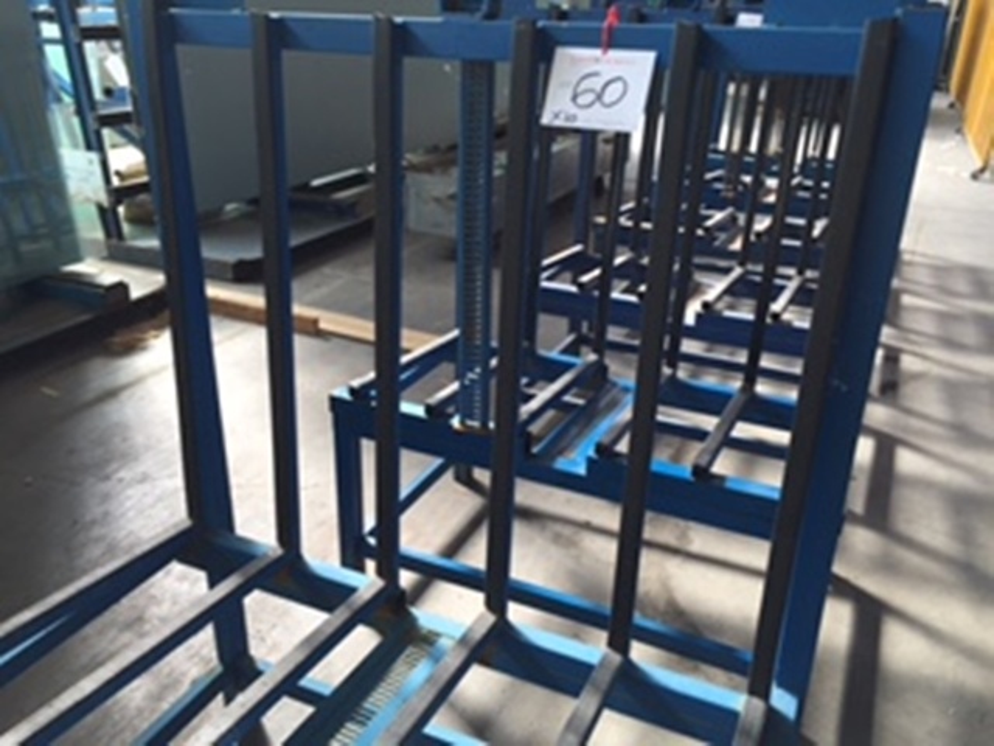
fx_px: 833
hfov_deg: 61.7
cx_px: 497
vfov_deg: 48.2
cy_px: 373
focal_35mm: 29
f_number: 2.2
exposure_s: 1/120
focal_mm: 4.15
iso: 50
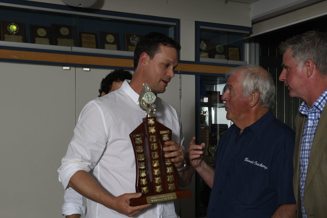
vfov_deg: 22.2
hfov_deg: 32.8
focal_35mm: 61
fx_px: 554
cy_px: 132
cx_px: 197
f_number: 9
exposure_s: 1/125
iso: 320
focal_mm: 42
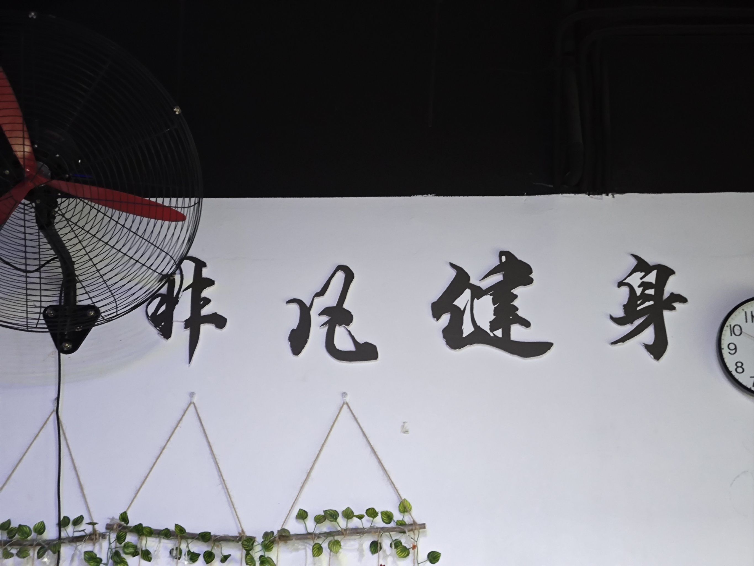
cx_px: 377
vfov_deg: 29.1
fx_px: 1089
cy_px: 283
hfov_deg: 38.2
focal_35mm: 50
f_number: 1.9
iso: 1250
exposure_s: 1/52.9
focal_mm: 7.1
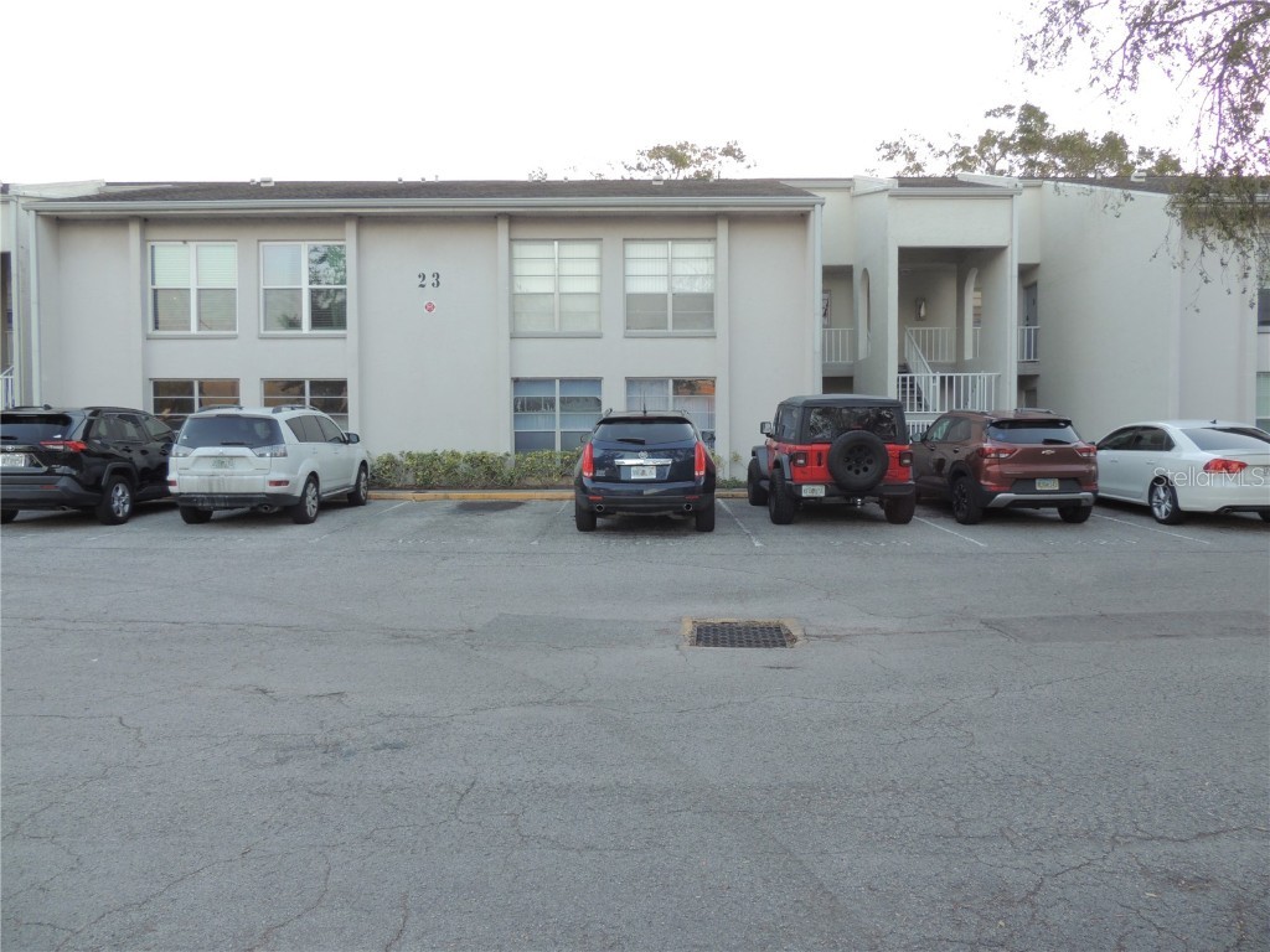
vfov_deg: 56.8
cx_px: 635
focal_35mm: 24
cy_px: 476
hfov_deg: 71.6
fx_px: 881
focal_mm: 4.3
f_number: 3
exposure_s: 1/30
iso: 140
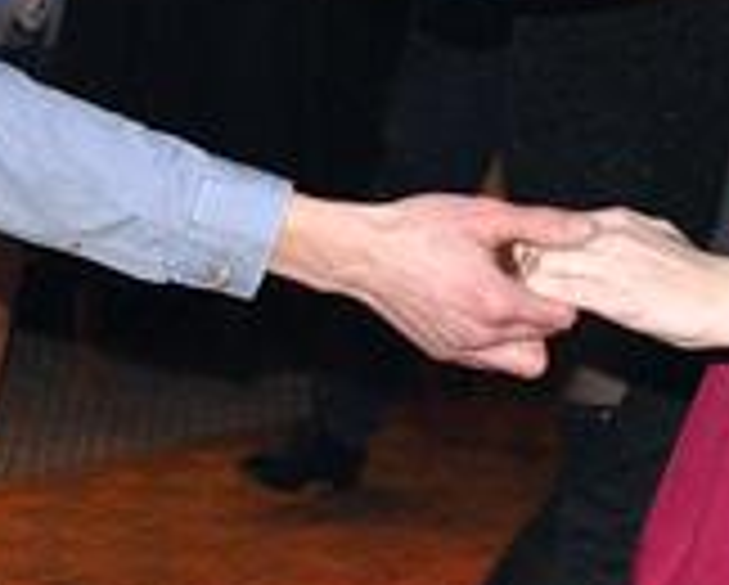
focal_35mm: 162
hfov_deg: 11.9
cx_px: 482
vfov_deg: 9.5
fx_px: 3499
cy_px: 52
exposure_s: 1/60
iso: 2000
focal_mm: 22
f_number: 5
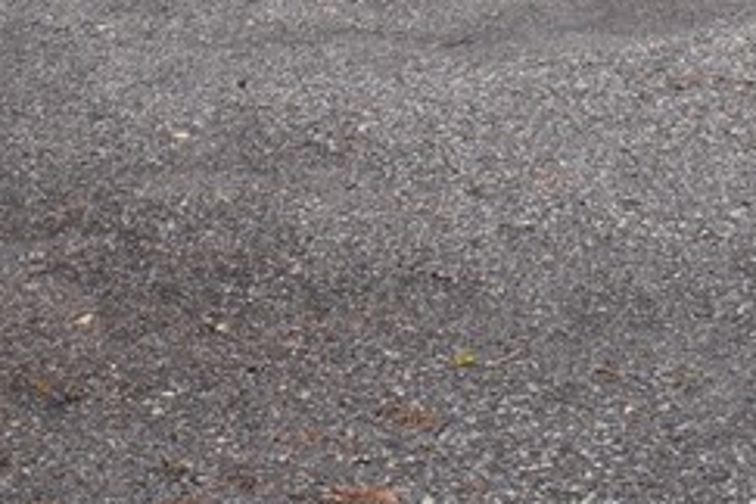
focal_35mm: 134
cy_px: -436
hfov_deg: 15.2
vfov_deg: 9.7
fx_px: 2814
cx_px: 134
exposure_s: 1/125
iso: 400
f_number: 5.6
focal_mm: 20
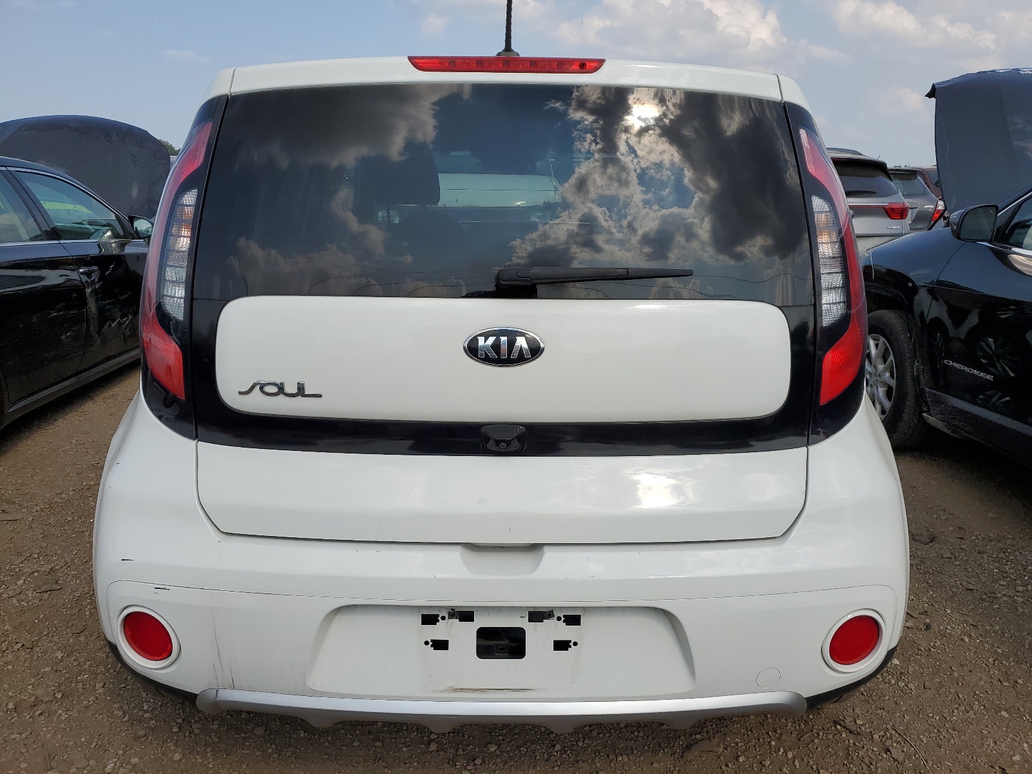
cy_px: 387
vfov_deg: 53.1
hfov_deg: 67.3
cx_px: 516
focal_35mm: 26
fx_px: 775
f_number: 1.5
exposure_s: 1/5000
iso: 50
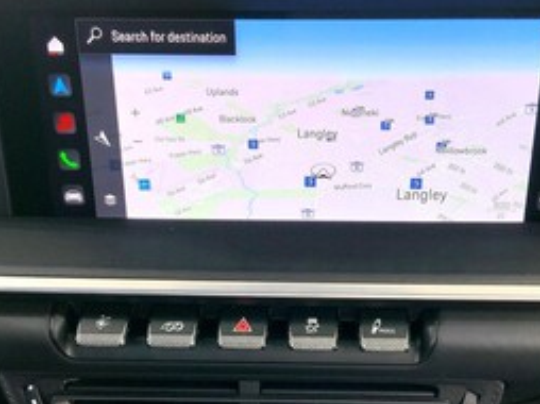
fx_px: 748
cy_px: 248
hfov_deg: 39.6
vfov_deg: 30.1
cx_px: 300
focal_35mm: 48
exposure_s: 1/78
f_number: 1.8
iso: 64
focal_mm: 3
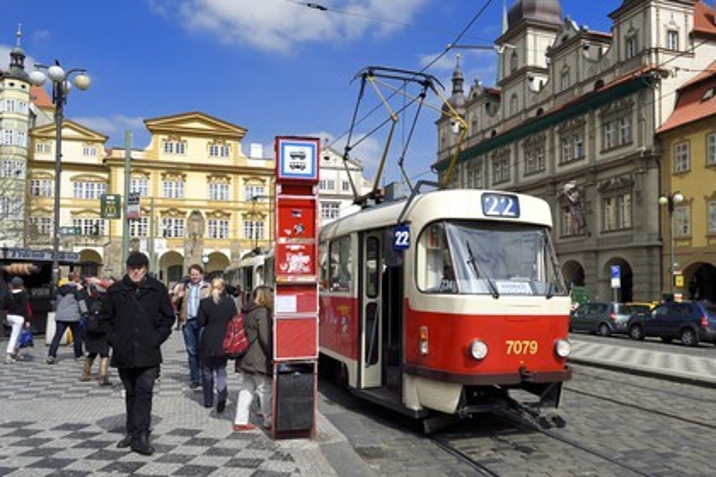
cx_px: 358
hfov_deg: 67.4
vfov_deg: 47.9
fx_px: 537
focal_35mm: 27
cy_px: 238
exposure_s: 1/250
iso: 200
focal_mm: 27
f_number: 13
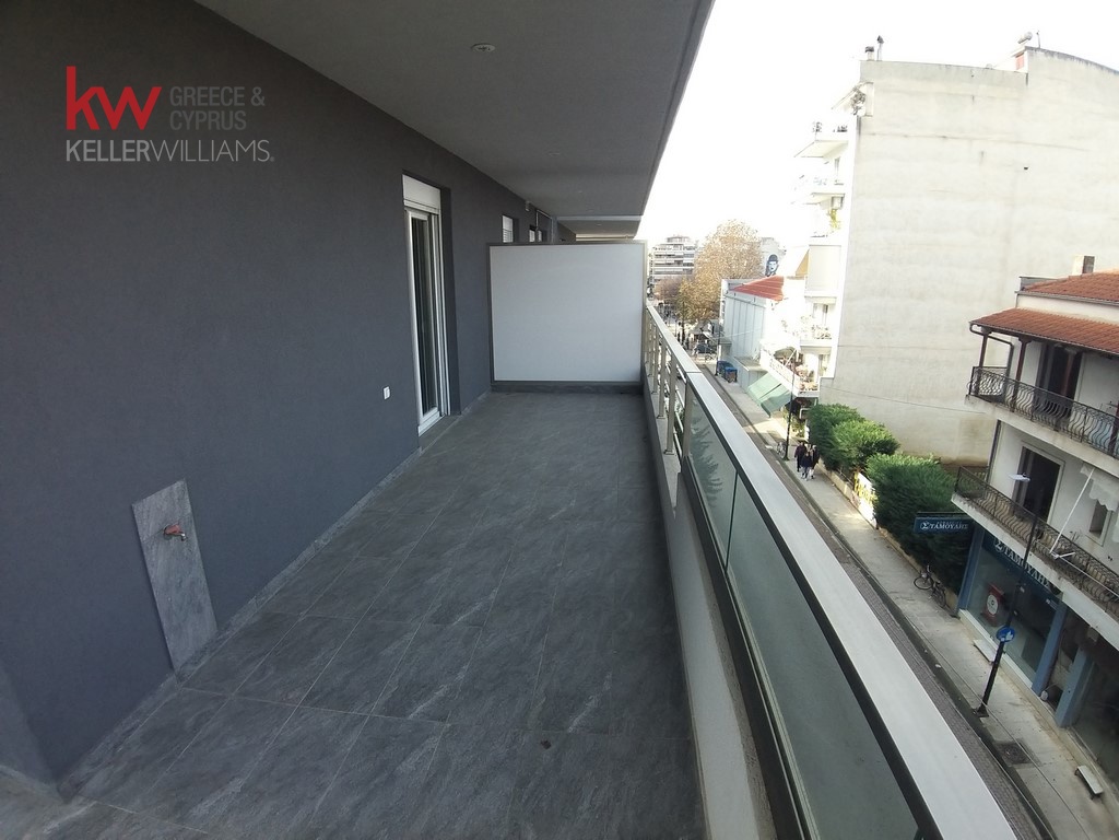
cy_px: 420
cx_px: 560
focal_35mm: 18
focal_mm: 1.87
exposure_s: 1/229
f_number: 2.4
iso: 40
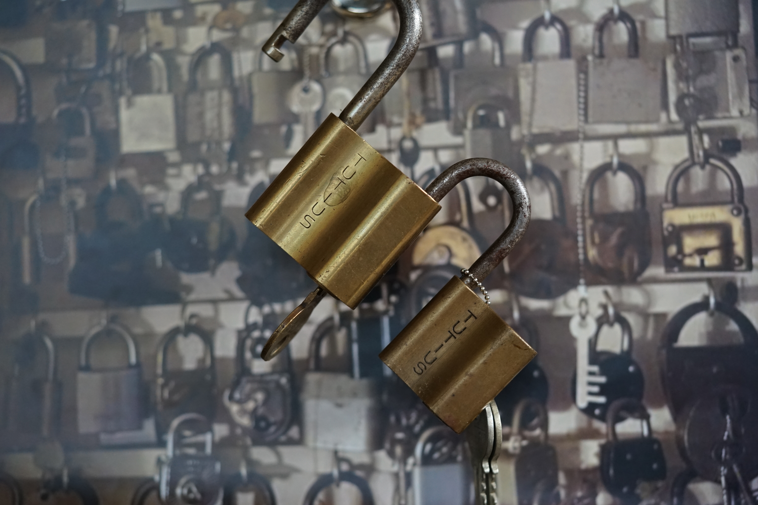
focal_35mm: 90
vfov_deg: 15.2
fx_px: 1895
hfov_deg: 22.6
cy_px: 252
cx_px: 379
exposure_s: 1/100
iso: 1600
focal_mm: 90
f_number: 3.2
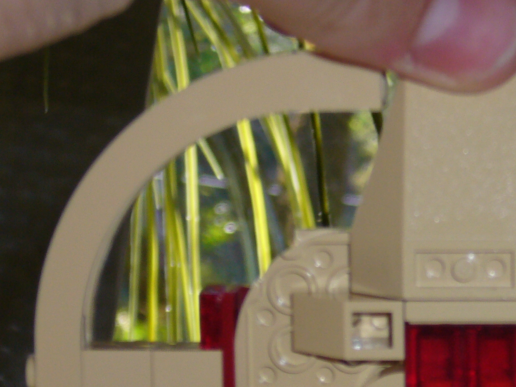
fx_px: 2653
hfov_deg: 11.1
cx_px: 436
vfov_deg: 8.3
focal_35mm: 178
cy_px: 394
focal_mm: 13
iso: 100
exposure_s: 1/60
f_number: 4.3
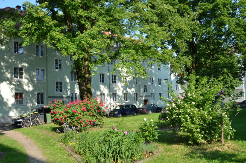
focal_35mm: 33
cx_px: 123
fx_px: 225
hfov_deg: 57.3
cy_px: 82
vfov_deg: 39.8
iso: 200
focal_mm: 22
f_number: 8
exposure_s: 1/250
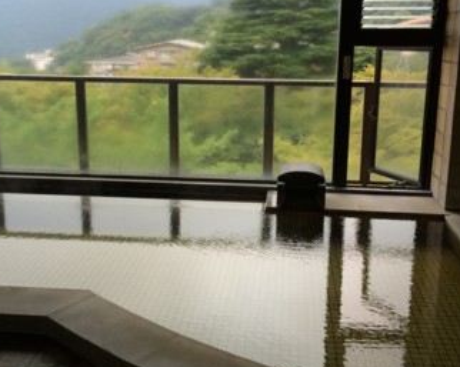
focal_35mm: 41
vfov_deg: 36.3
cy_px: 147
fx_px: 558
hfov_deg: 44.8
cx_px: 230
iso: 80
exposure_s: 1/30
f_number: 2.2
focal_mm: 4.12
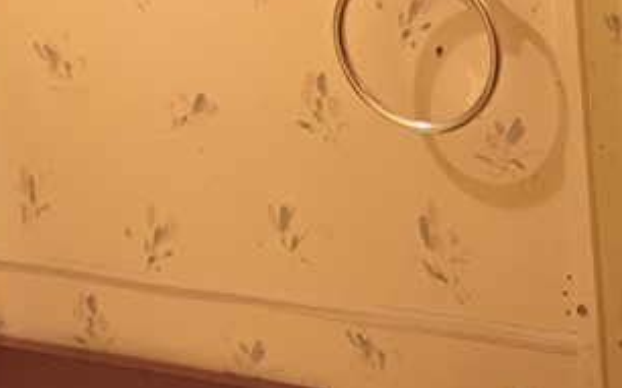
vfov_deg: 12.6
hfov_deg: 17.5
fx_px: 1745
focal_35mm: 103
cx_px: 1016
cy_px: 45
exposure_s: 1/15
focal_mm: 4.15
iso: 100
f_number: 2.2
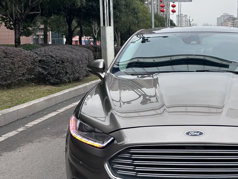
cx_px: 172
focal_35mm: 59
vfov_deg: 24.8
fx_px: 406
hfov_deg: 32.2
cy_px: 89
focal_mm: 5.7
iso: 50
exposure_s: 1/696
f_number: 1.5
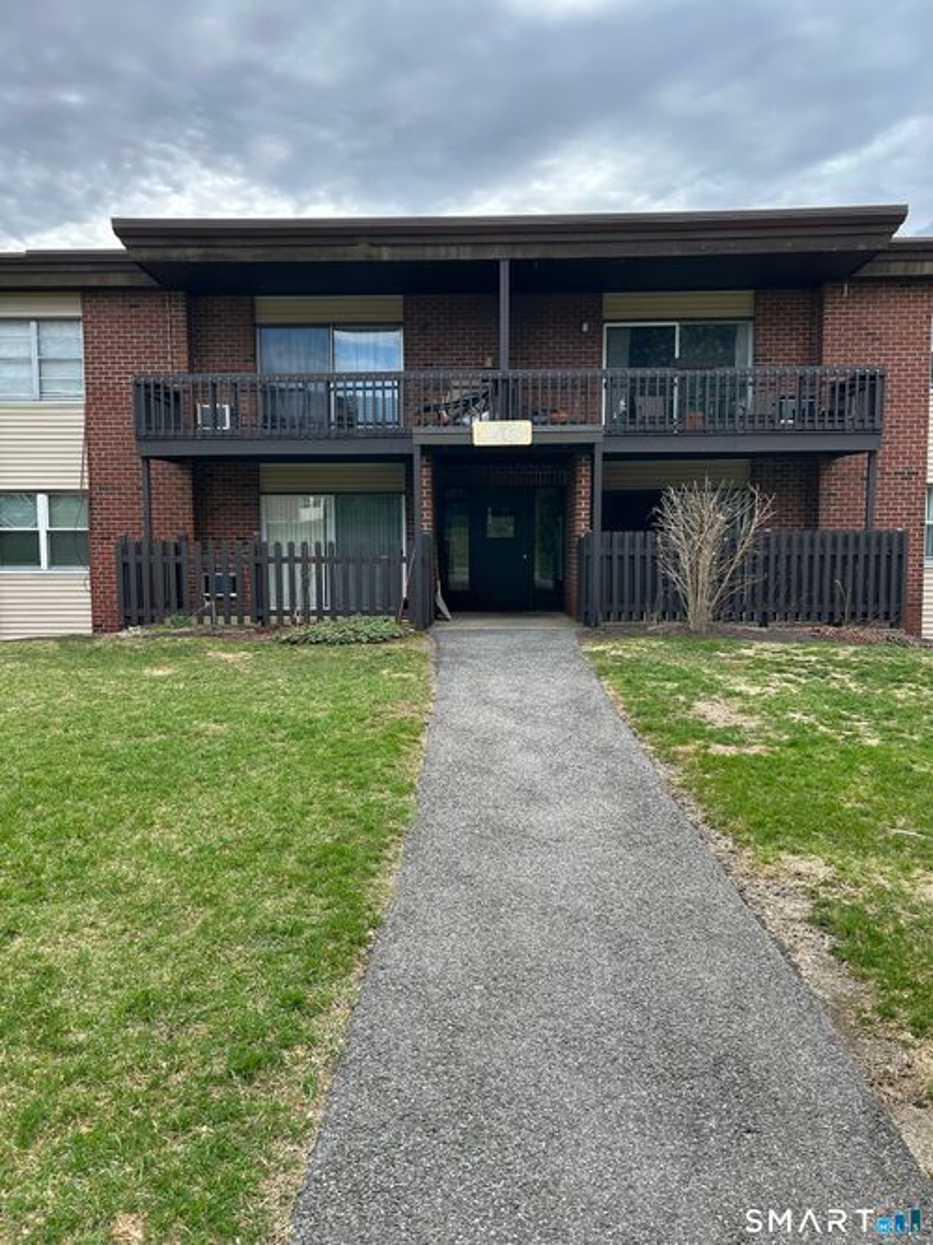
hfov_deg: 53.0
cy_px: 622
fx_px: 935
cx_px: 466
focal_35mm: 26
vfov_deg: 67.3
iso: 50
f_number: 1.5
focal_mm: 5.7
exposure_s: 1/1511
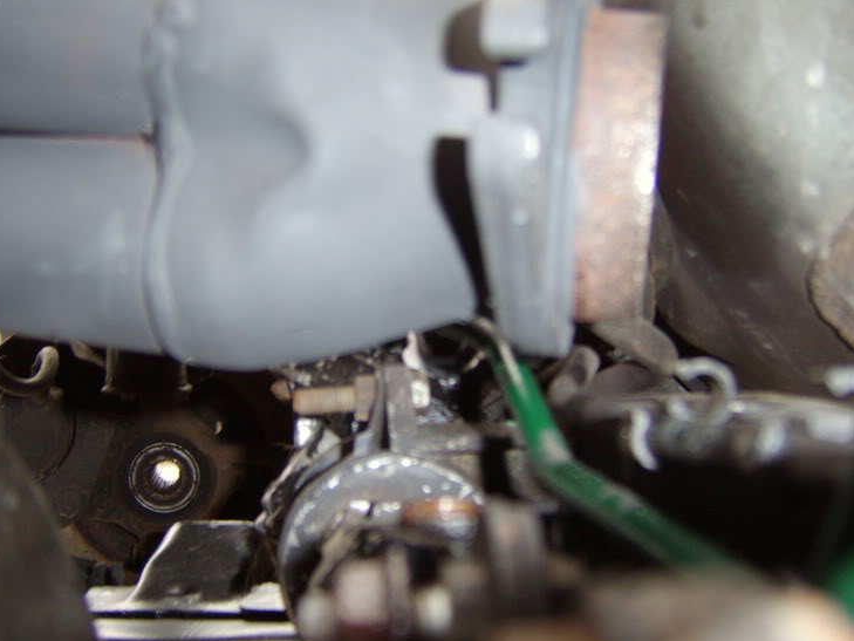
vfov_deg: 41.8
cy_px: 313
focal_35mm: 34
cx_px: 406
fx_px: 839
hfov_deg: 53.9
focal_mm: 8.13
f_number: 2.7
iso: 141
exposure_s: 1/30
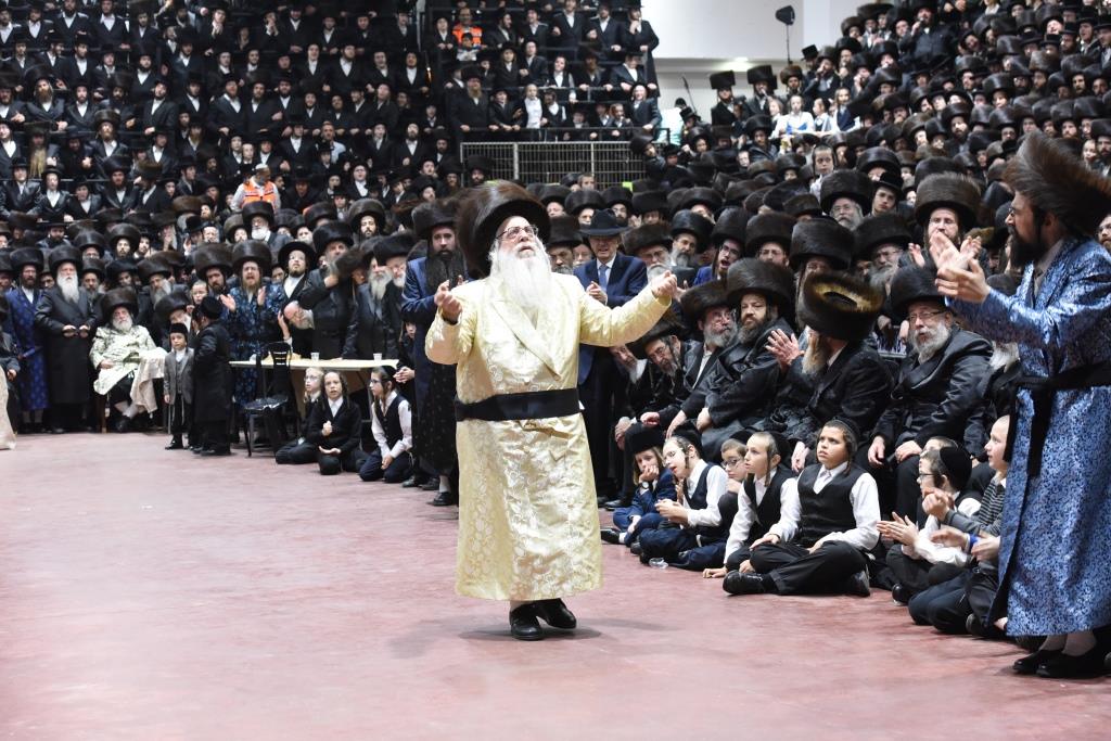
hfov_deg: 28.8
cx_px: 556
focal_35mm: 70
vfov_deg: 19.5
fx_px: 2160
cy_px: 370
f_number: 5.6
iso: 5000
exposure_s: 1/125
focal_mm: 70
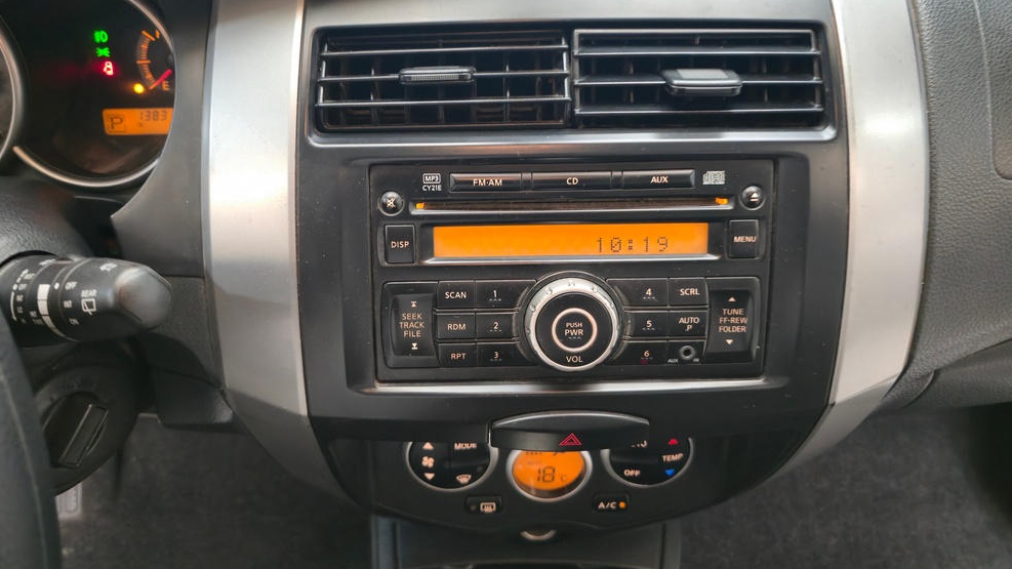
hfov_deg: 71.9
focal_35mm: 26
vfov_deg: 44.1
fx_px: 698
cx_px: 493
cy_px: 218
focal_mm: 6.3
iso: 640
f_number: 1.7
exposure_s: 1/40
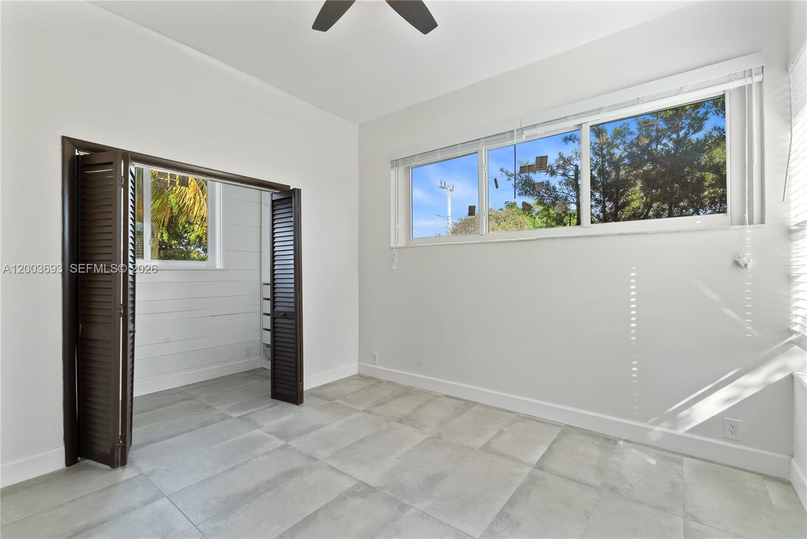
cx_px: 404
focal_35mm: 16
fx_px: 359
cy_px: 270
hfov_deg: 96.7
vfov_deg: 73.8
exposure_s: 1/10
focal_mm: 16
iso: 640
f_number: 11
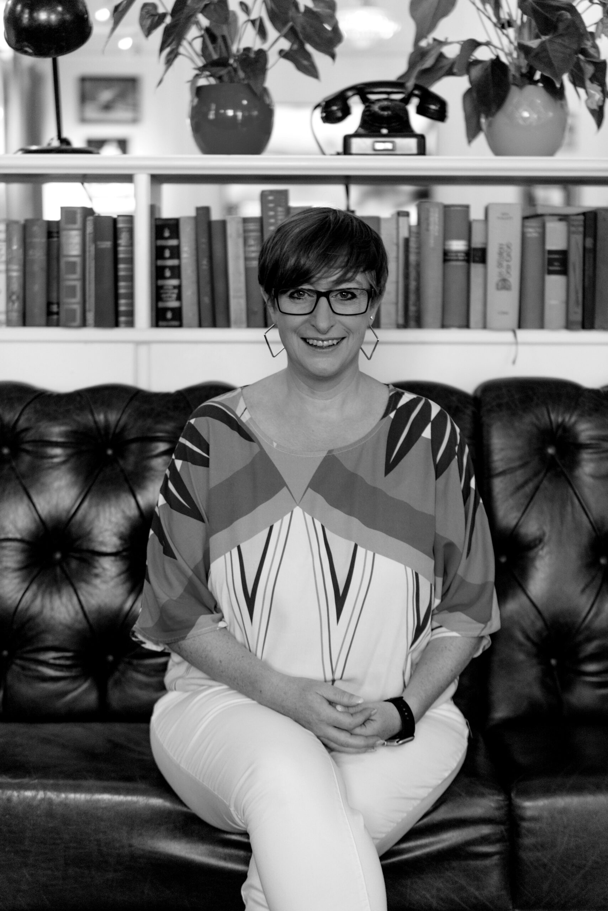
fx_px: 1772
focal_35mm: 70
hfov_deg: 19.5
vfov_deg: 28.8
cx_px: 304
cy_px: 456
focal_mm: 70
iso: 1000
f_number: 2.8
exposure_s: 1/200
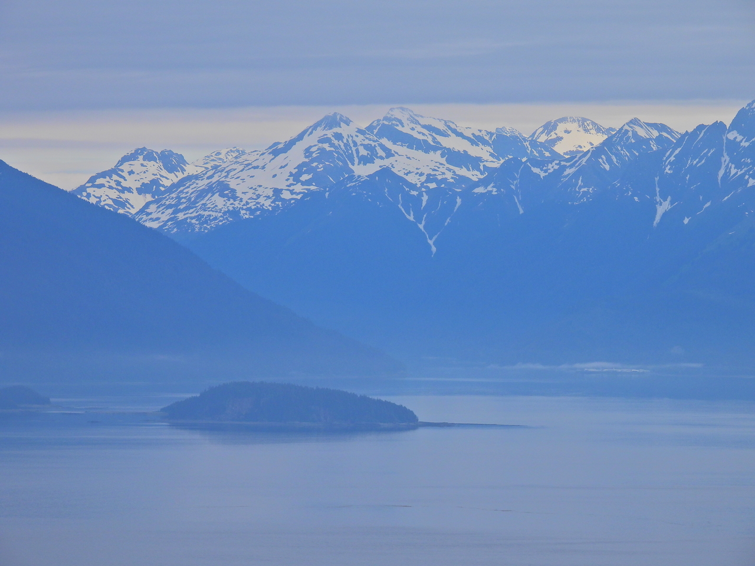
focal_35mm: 350
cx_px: 378
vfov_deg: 4.2
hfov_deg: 5.7
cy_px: 283
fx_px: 7634
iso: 100
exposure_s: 1/800
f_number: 5
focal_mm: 62.5
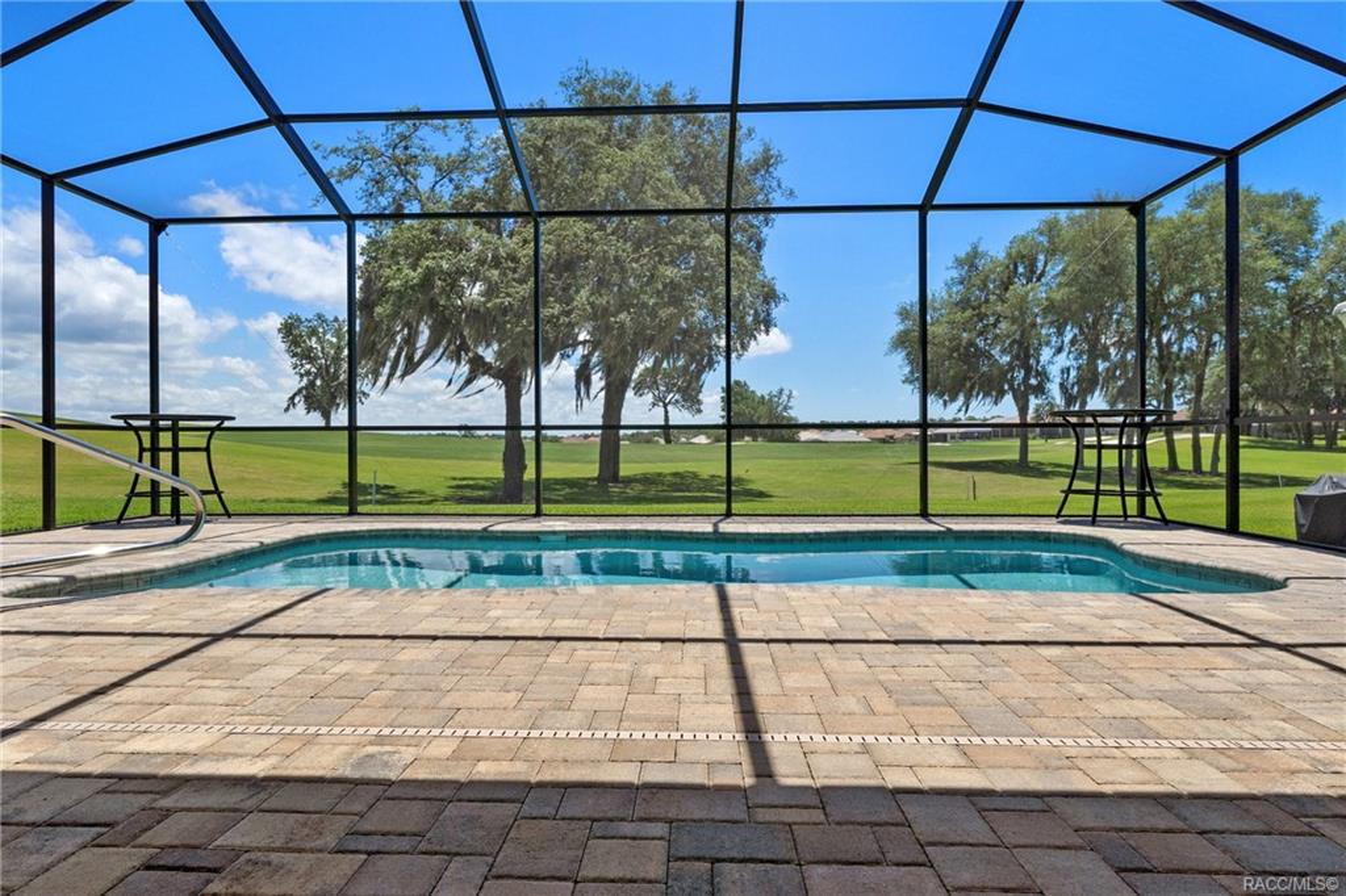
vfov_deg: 59.5
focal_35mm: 21
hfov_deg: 81.2
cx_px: 673
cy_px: 448
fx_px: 785
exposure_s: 1/800
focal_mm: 14
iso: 320
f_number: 8
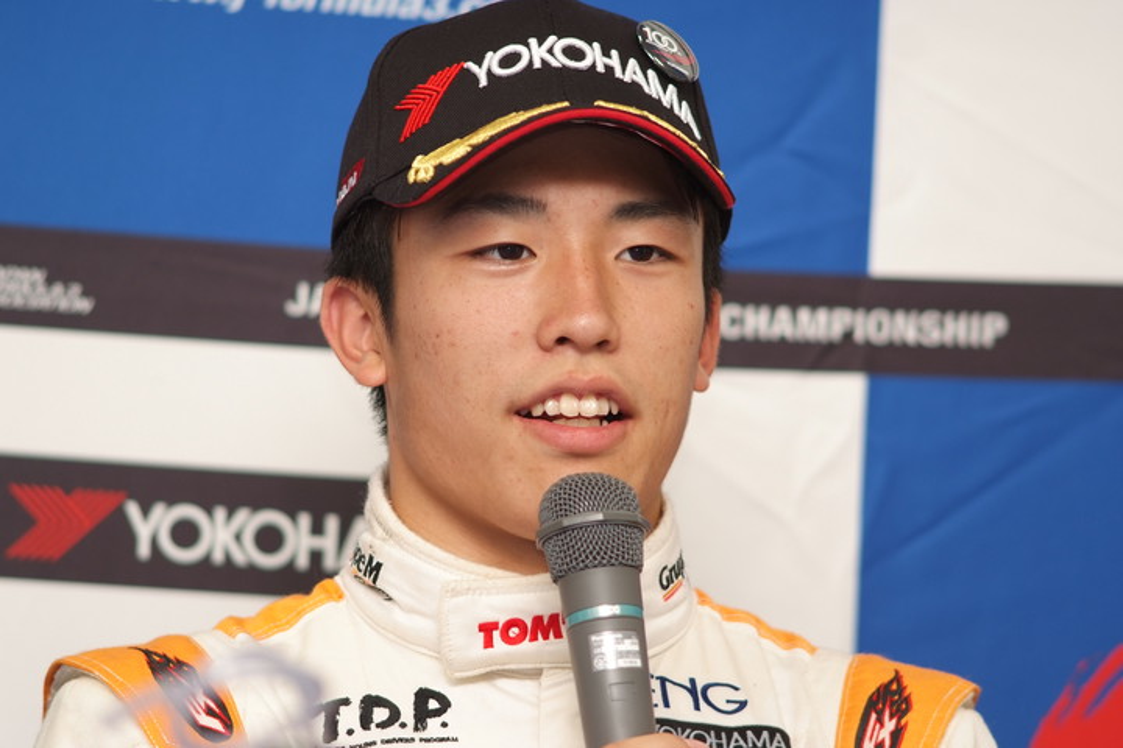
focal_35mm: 270
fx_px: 8422
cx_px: 562
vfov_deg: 5.1
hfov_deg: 7.6
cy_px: 374
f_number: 2.8
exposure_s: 1/250
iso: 400
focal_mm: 180
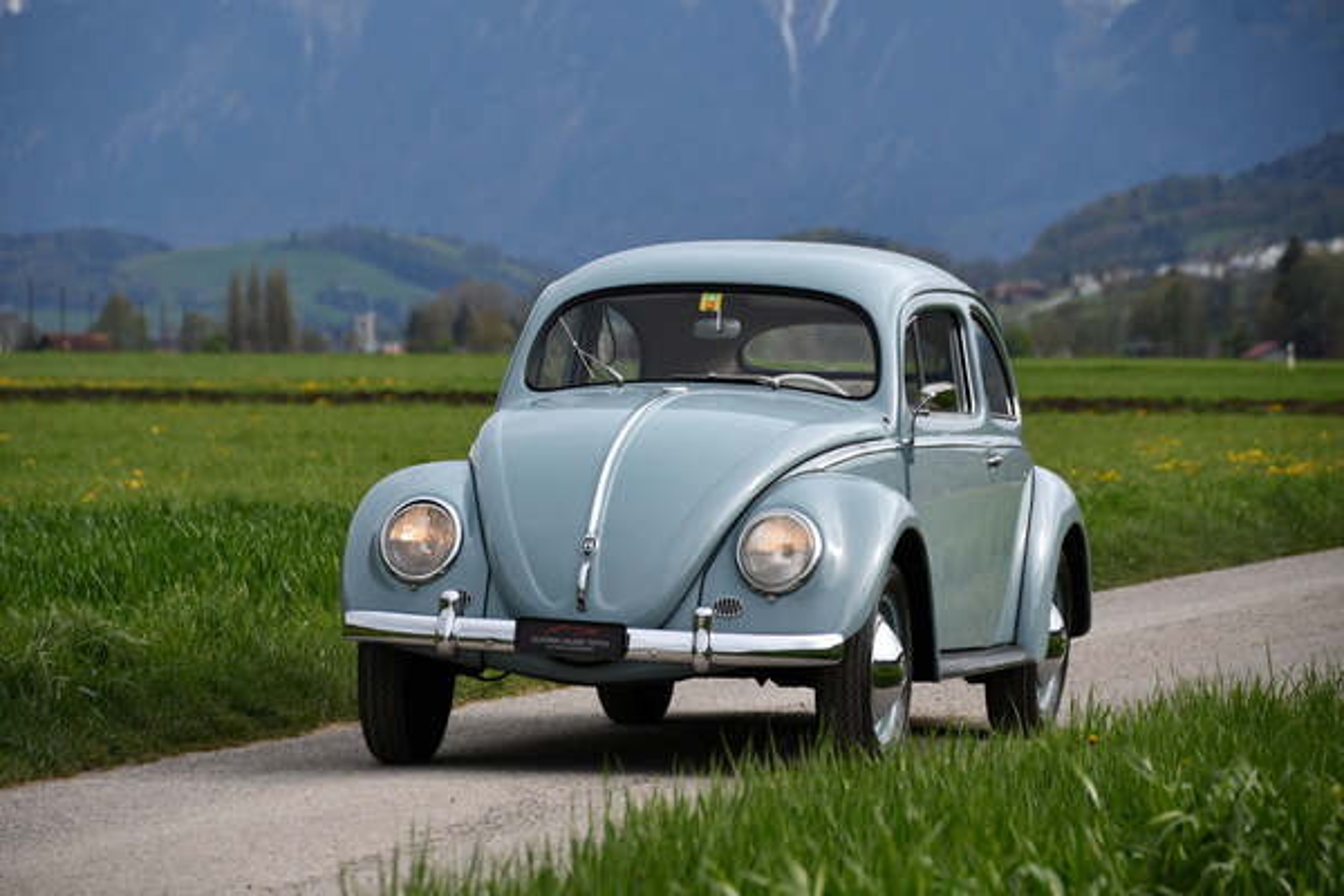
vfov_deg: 6.8
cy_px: 448
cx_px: 672
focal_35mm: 202
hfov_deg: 10.2
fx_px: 7541
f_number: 6
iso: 220
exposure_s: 1/250
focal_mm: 135
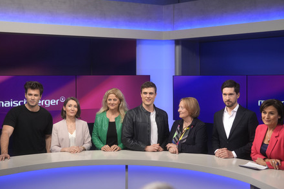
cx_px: 141
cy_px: 94
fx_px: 363
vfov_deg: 29.2
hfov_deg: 42.7
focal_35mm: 46
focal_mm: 30
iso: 640
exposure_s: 1/250
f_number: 2.2
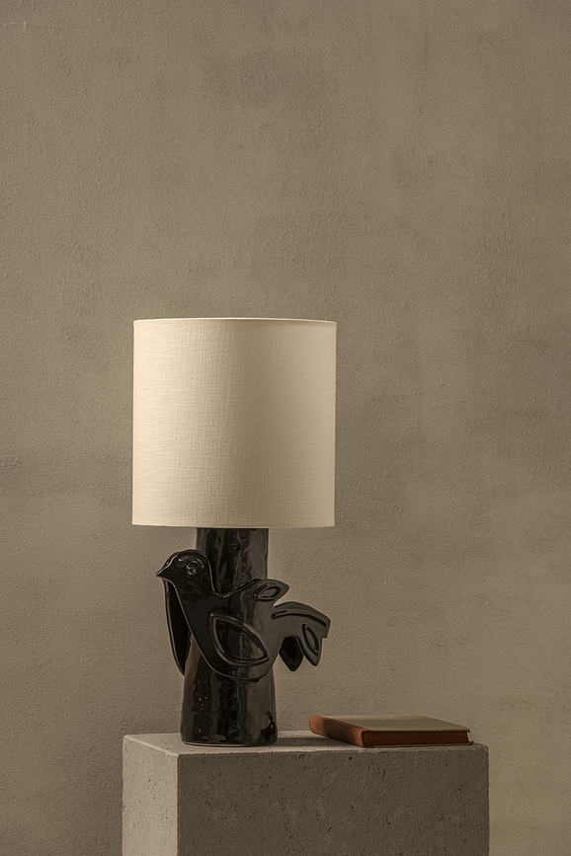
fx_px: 3331
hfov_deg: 9.8
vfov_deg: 14.7
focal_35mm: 140
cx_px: 286
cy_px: 428
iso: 64
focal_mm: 140
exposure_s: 1/2
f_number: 9
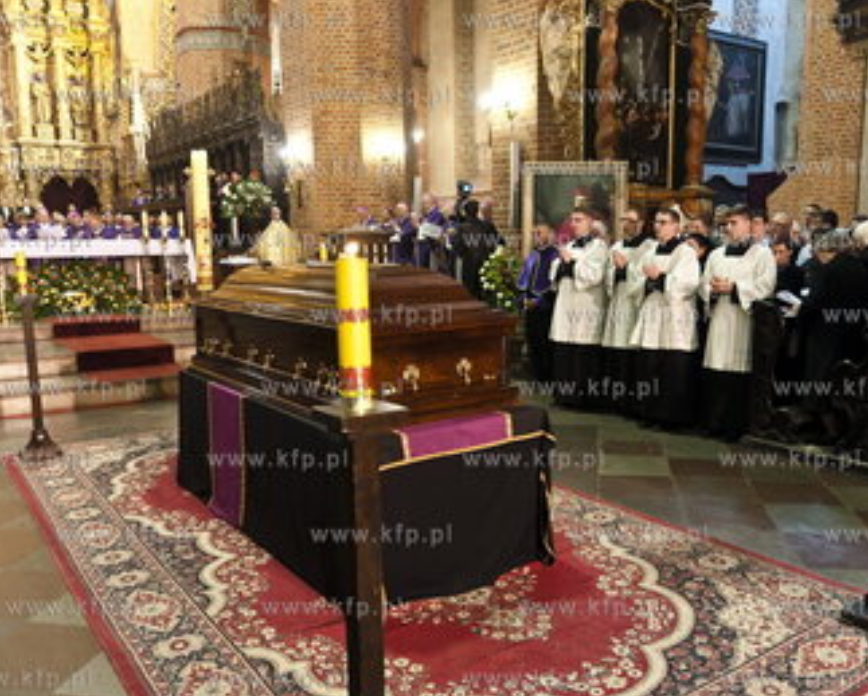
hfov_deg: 59.3
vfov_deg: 49.2
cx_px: 476
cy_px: 349
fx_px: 761
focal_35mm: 30
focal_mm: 17
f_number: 2.8
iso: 1250
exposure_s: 1/25
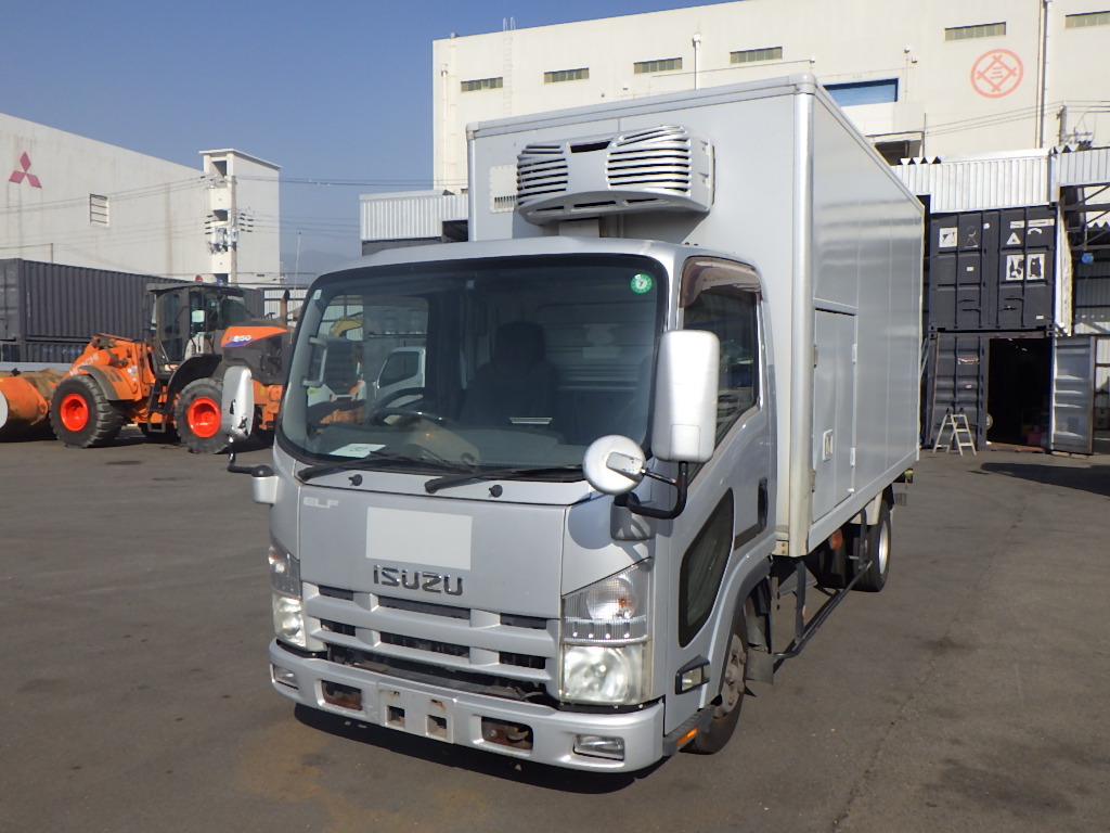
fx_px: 898
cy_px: 416
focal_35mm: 28
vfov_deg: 49.7
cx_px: 555
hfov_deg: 63.4
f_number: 4.2
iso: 125
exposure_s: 1/1500
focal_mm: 5
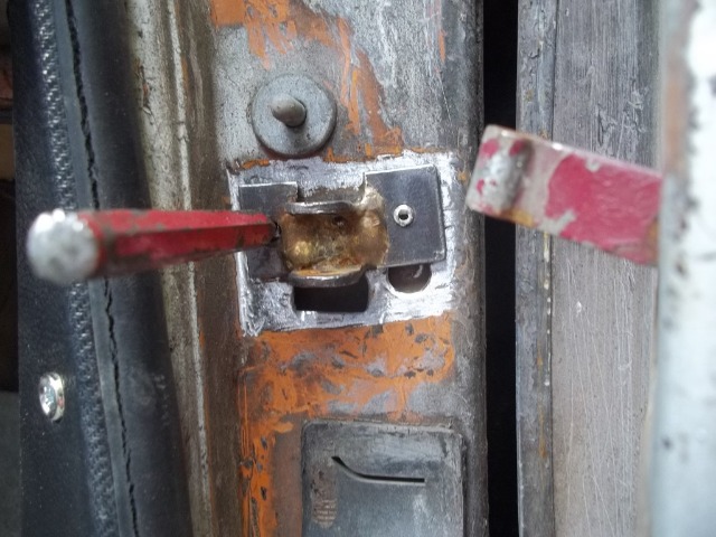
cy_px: 268
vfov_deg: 44.2
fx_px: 662
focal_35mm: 32
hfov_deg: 56.8
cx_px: 358
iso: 133
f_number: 2.9
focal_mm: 5.7
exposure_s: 1/30
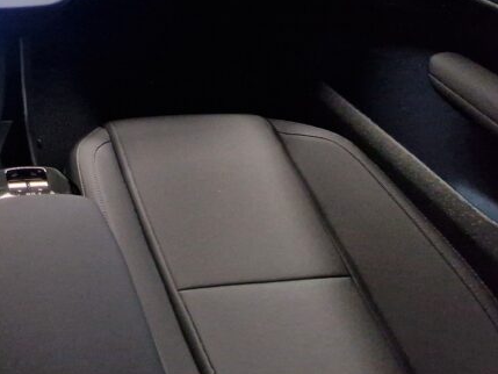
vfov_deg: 37.6
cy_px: -42
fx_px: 446
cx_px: -39
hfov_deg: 45.3
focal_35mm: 31
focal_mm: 2.2
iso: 320
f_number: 2.2
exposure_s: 1/60
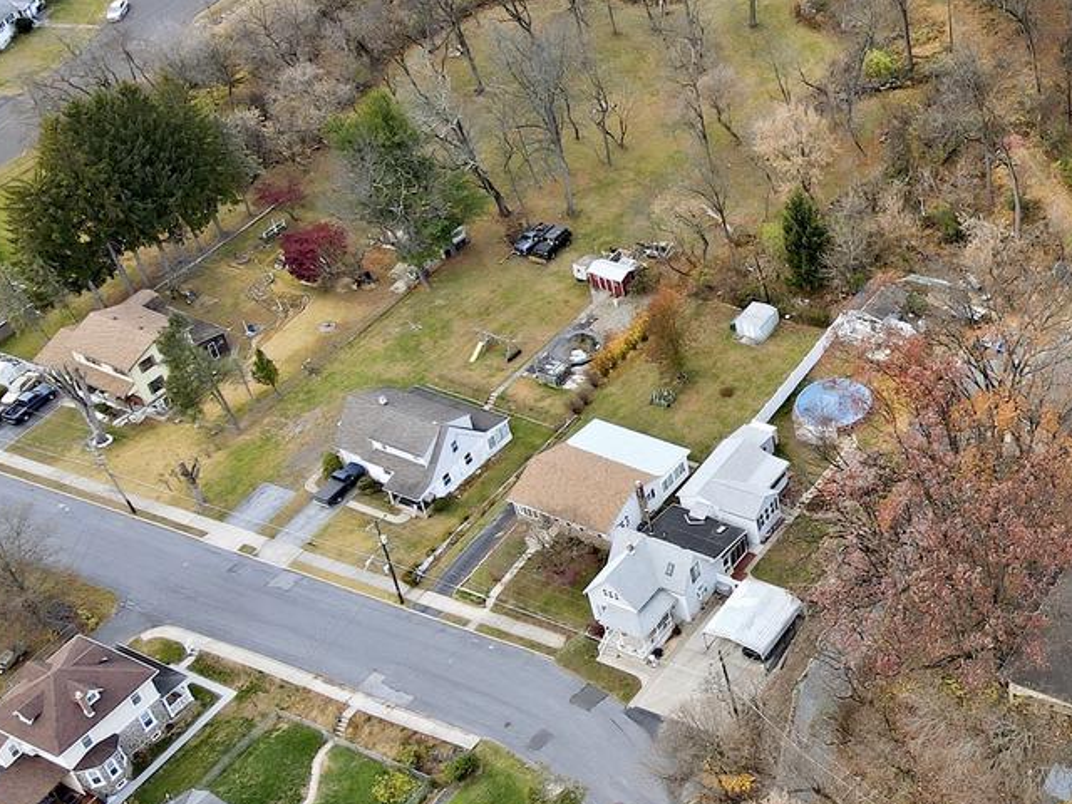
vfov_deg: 27.0
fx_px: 1672
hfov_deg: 32.3
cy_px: 392
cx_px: 1106
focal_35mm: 54
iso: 100
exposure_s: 1/60
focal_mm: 4.5
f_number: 2.8
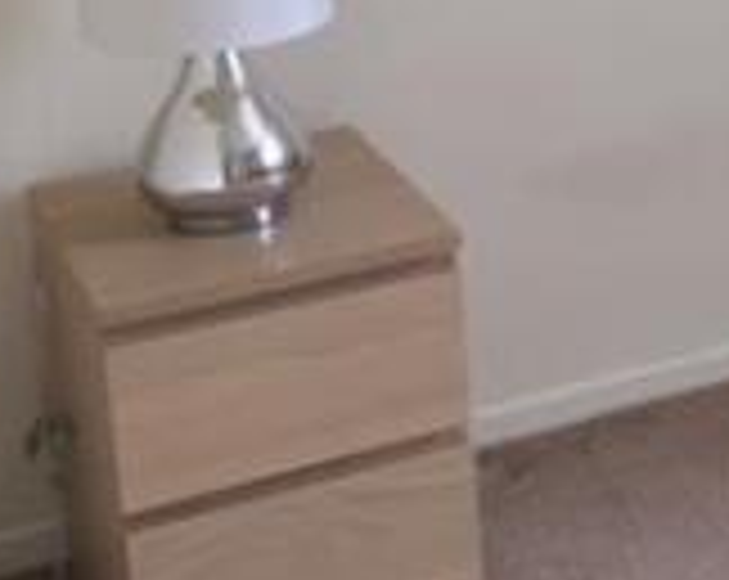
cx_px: 1168
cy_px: -146
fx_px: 2197
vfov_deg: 14.5
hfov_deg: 16.7
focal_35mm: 102
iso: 80
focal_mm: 4.15
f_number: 2.2
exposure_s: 1/33
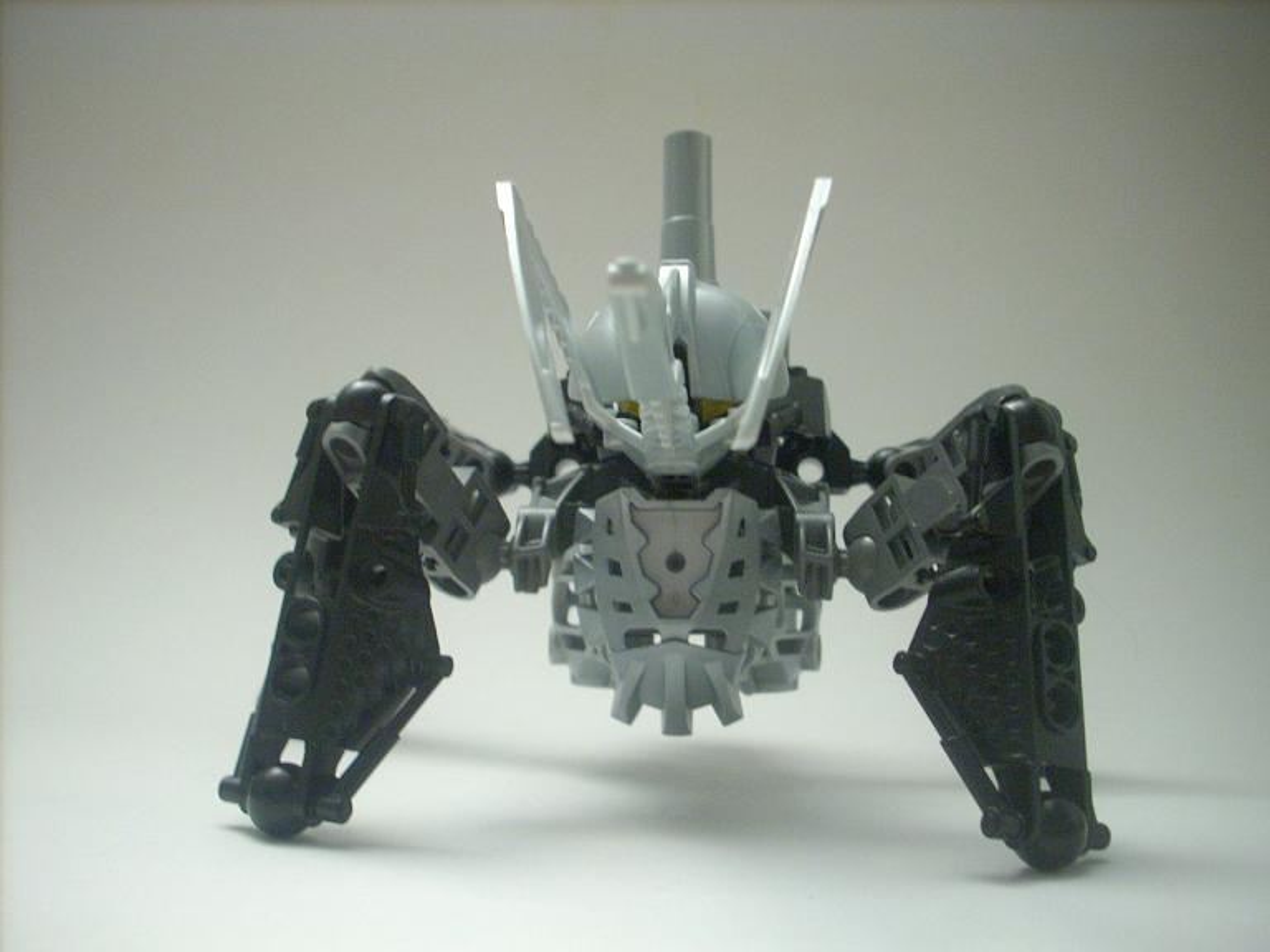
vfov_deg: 38.7
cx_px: 635
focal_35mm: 37
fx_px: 1357
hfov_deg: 50.1
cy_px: 476
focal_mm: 6.2
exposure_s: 1/4
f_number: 2.8
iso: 248
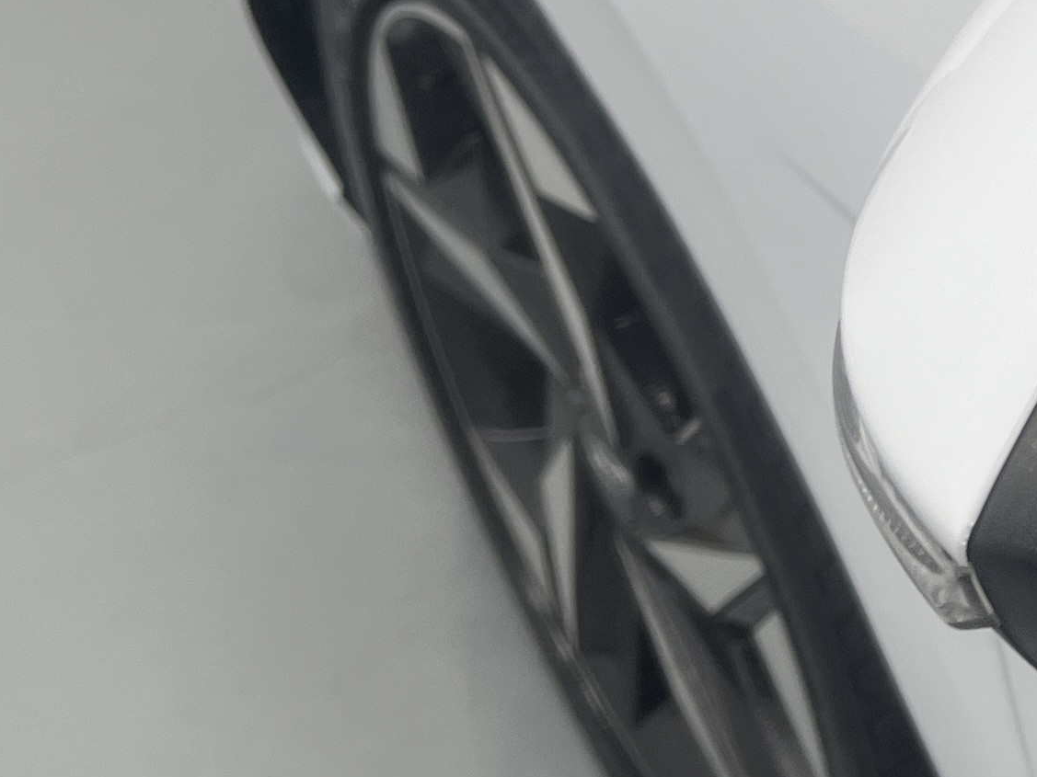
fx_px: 2786
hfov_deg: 17.8
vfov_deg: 15.7
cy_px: 77
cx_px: 1747
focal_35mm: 93
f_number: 1.6
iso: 32
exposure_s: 1/100
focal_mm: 5.1
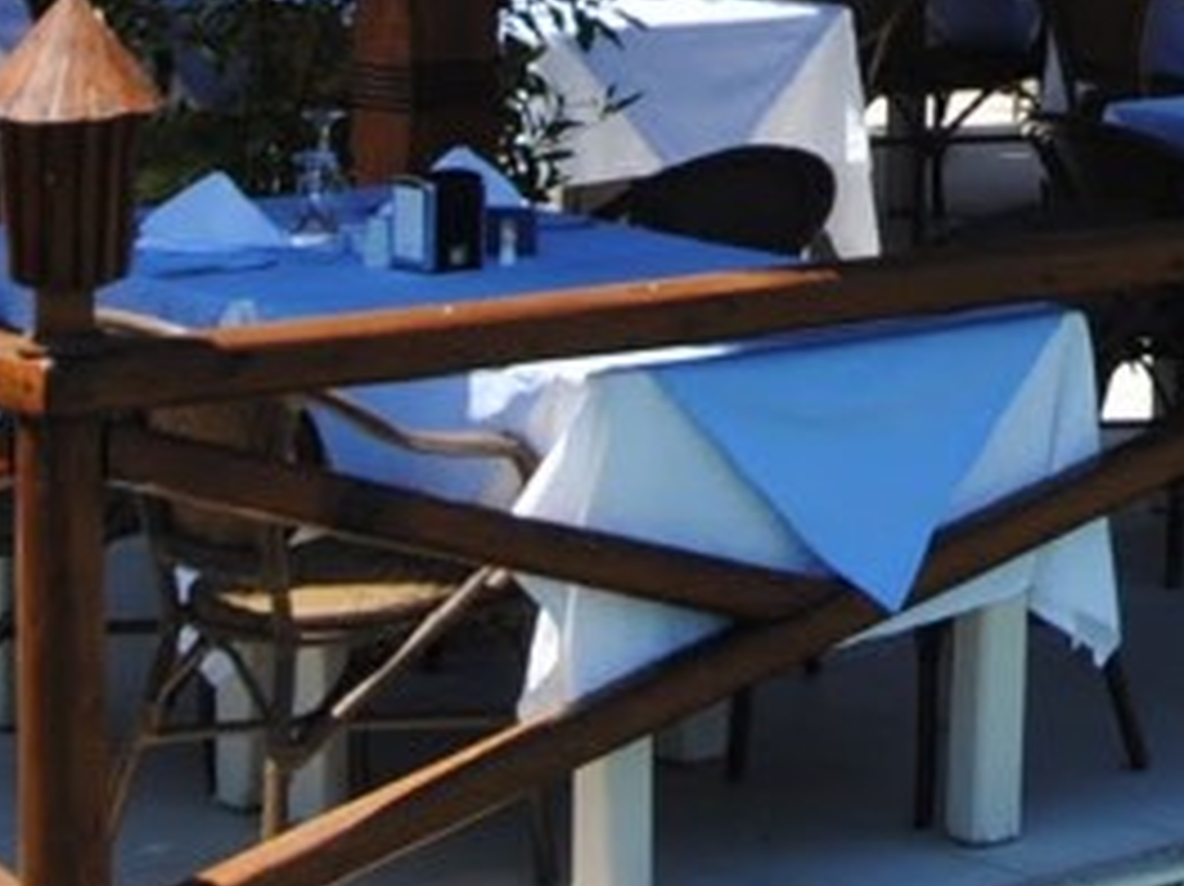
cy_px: -526
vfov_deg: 9.5
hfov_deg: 12.6
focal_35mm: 151
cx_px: 1623
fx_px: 5162
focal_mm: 24
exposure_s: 1/200
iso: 100
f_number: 7.1
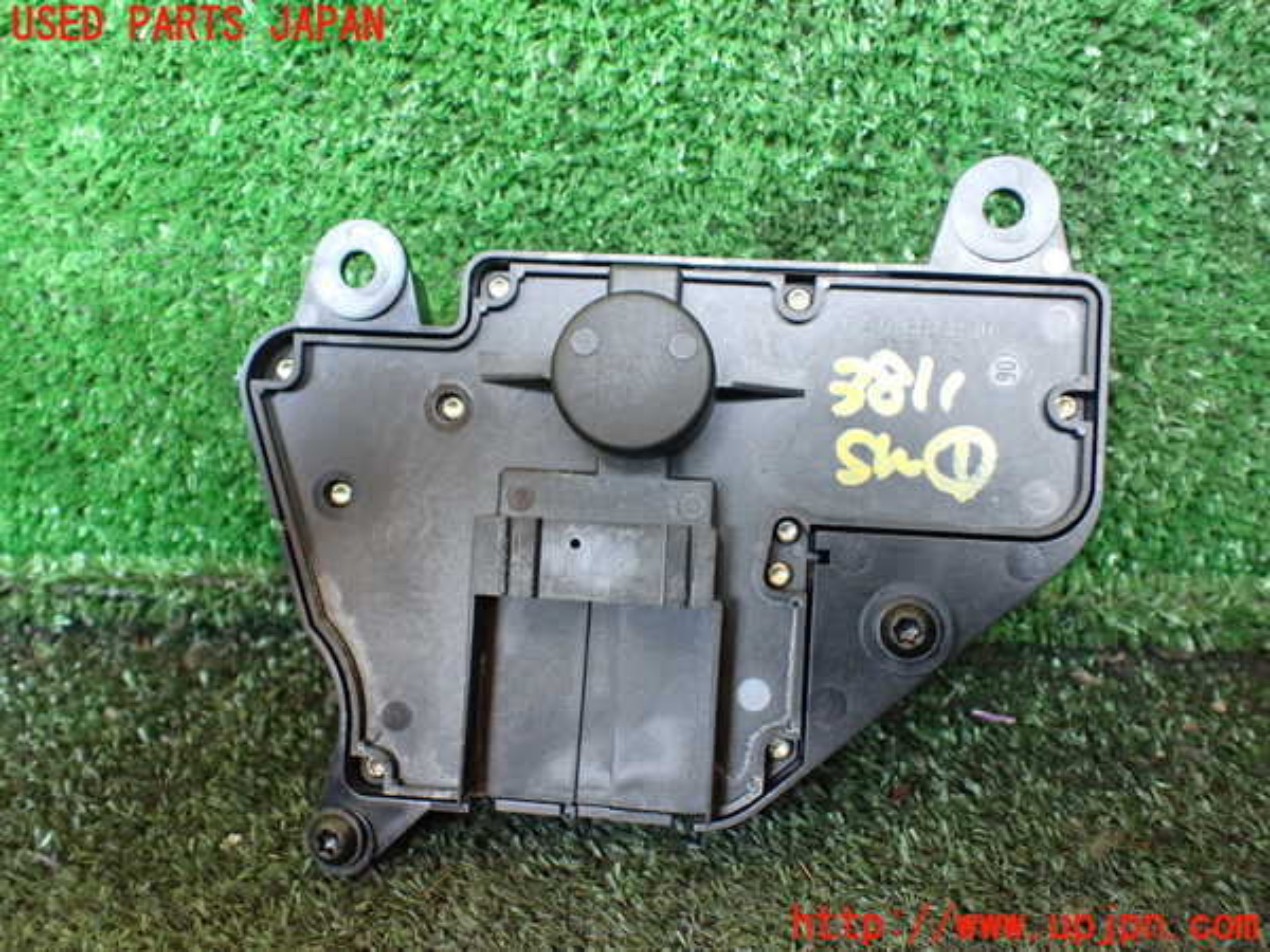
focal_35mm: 30
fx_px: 1101
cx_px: 635
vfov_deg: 46.8
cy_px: 476
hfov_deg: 60.0
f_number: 2.3
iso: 800
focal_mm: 5.4
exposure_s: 1/125
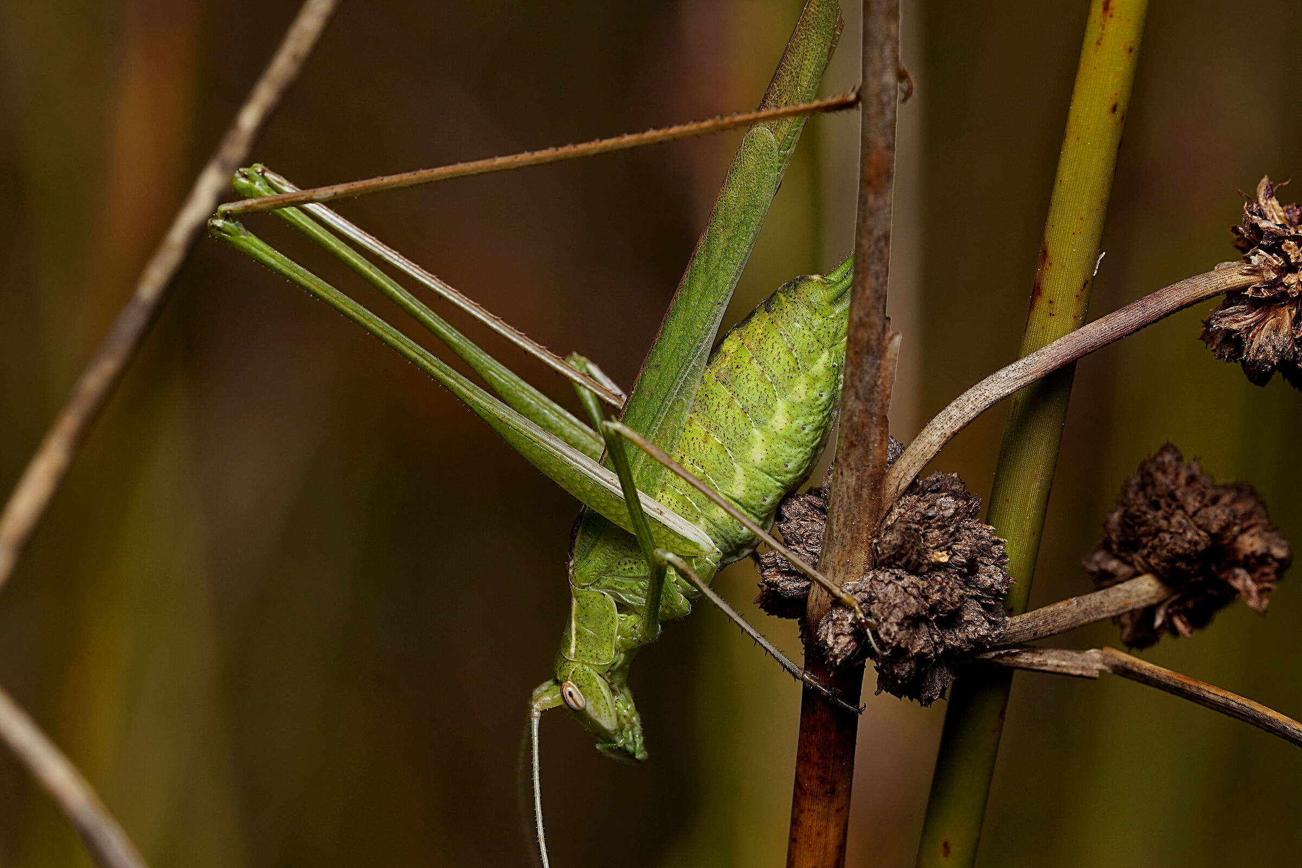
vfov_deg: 10.2
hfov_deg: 15.2
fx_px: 4882
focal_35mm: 135
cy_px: 434
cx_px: 651
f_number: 11
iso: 100
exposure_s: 1/200
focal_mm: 90
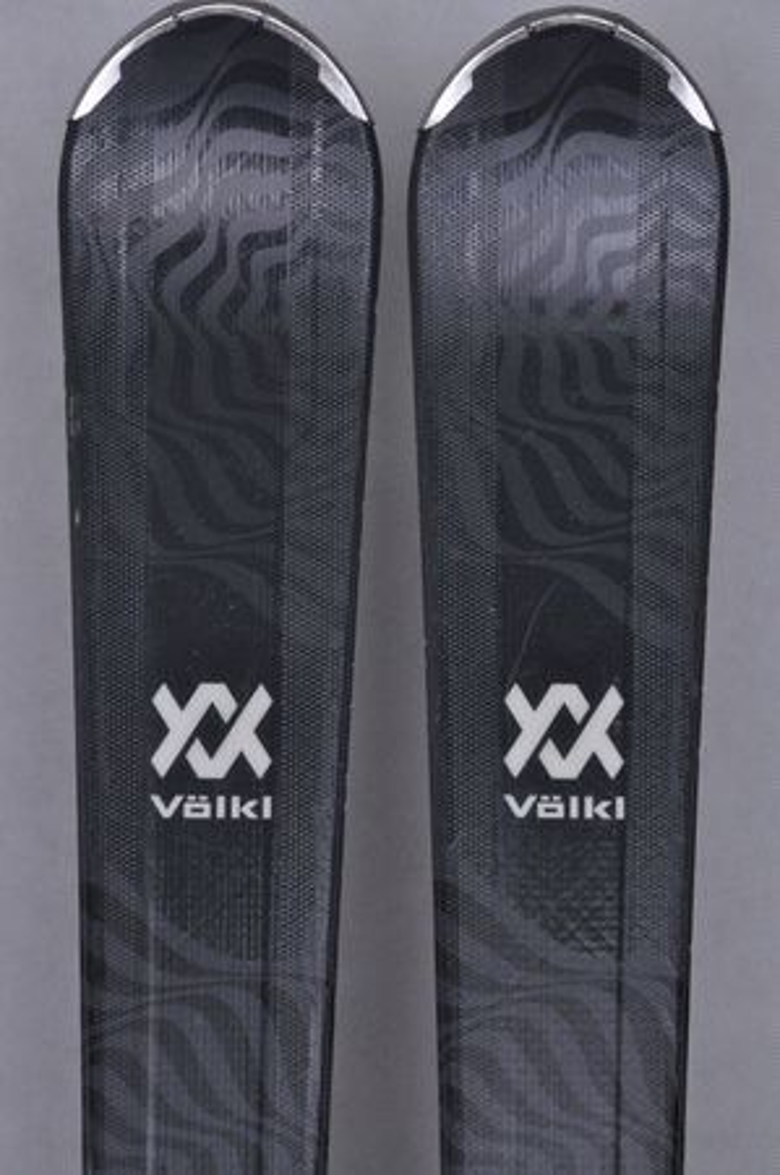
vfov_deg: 13.1
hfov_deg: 8.7
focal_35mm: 158
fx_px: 5130
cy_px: 588
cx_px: 390
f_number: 11
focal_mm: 105
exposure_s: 1/125
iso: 3200
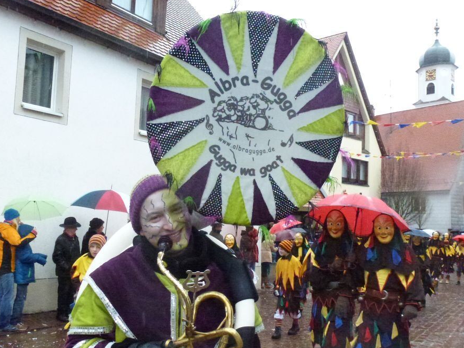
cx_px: 207
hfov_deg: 53.8
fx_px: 456
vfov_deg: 41.8
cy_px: 182
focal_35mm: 34
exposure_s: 1/500
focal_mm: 5.4
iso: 1600
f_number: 4
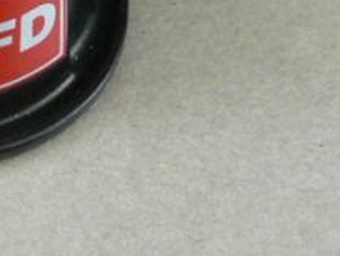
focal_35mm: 163
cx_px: -54
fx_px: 1602
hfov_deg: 11.9
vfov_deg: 9.0
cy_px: -77
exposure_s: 1/30
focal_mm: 6.8
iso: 250
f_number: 4
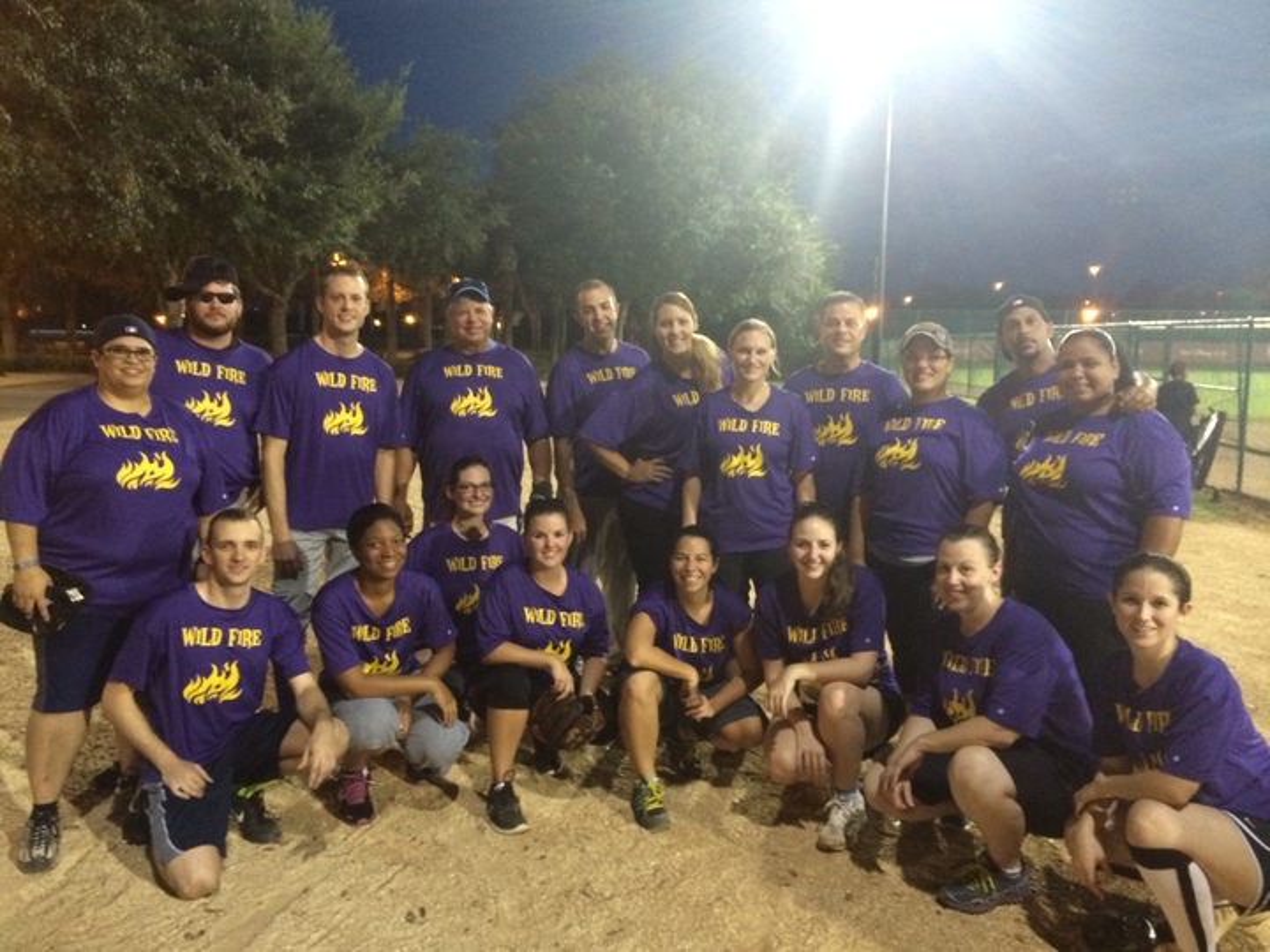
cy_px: 476
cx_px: 635
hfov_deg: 60.0
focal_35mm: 30
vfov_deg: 46.8
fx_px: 1101
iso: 320
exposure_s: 1/17
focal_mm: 4.12
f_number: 2.2
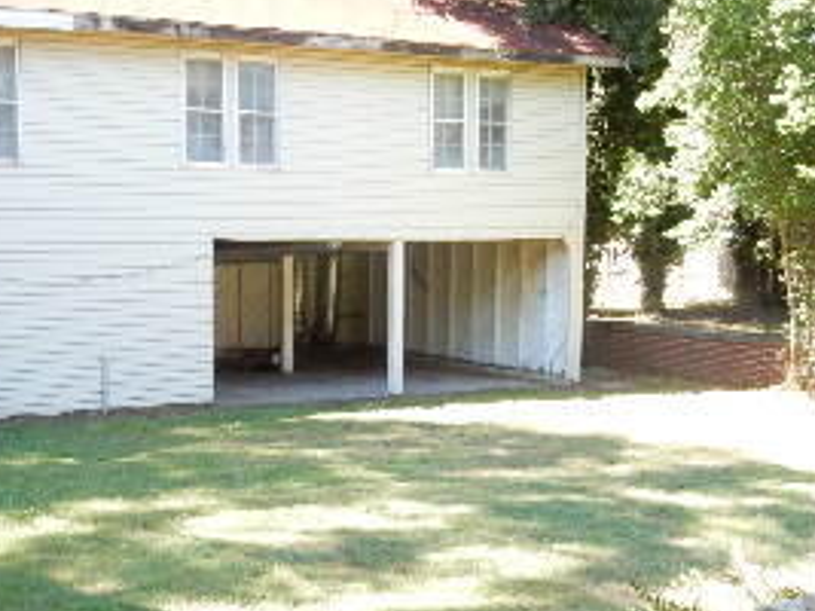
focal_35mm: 60
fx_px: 1412
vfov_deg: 24.4
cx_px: 244
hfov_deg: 31.8
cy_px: 269
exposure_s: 1/100
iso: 180
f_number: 3.7
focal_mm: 4.5
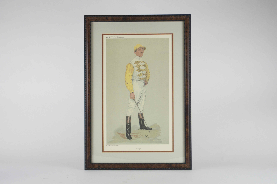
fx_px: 415
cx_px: 138
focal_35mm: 54
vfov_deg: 25.0
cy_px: 92
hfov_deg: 36.9
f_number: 5
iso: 400
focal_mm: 36
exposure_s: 1/100
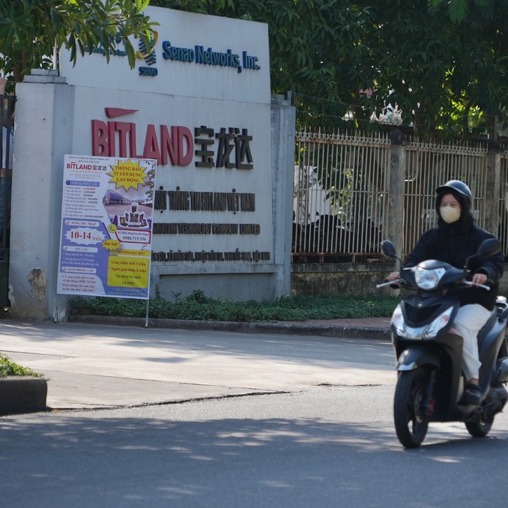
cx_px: 293
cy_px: 253
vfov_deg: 9.7
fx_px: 3005
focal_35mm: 181
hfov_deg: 9.7
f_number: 6.3
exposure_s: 1/500
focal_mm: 141
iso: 200
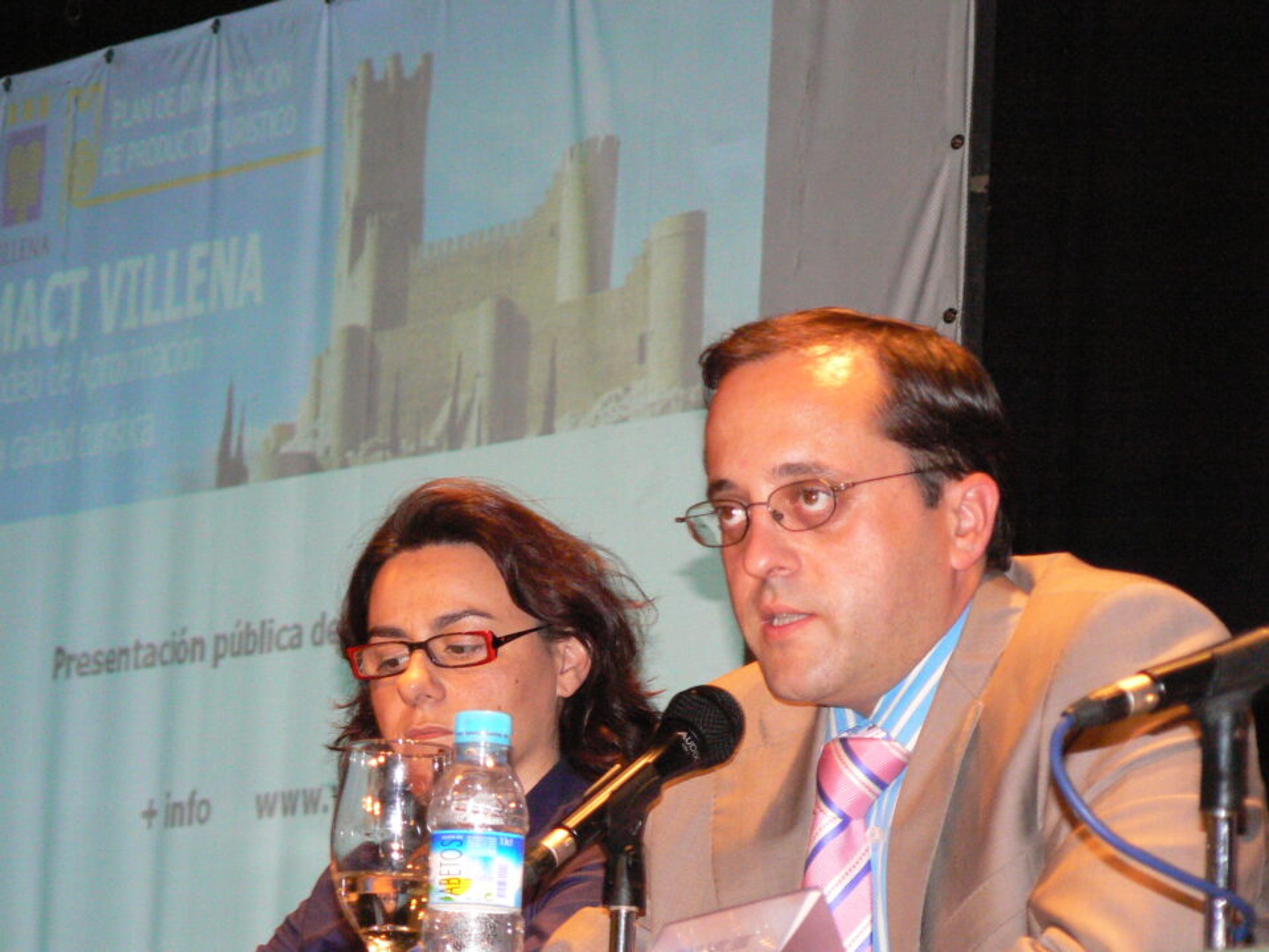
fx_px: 5279
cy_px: 476
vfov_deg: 10.3
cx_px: 634
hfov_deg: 13.7
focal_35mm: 144
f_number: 3.3
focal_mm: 24.1
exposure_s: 1/25
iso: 320
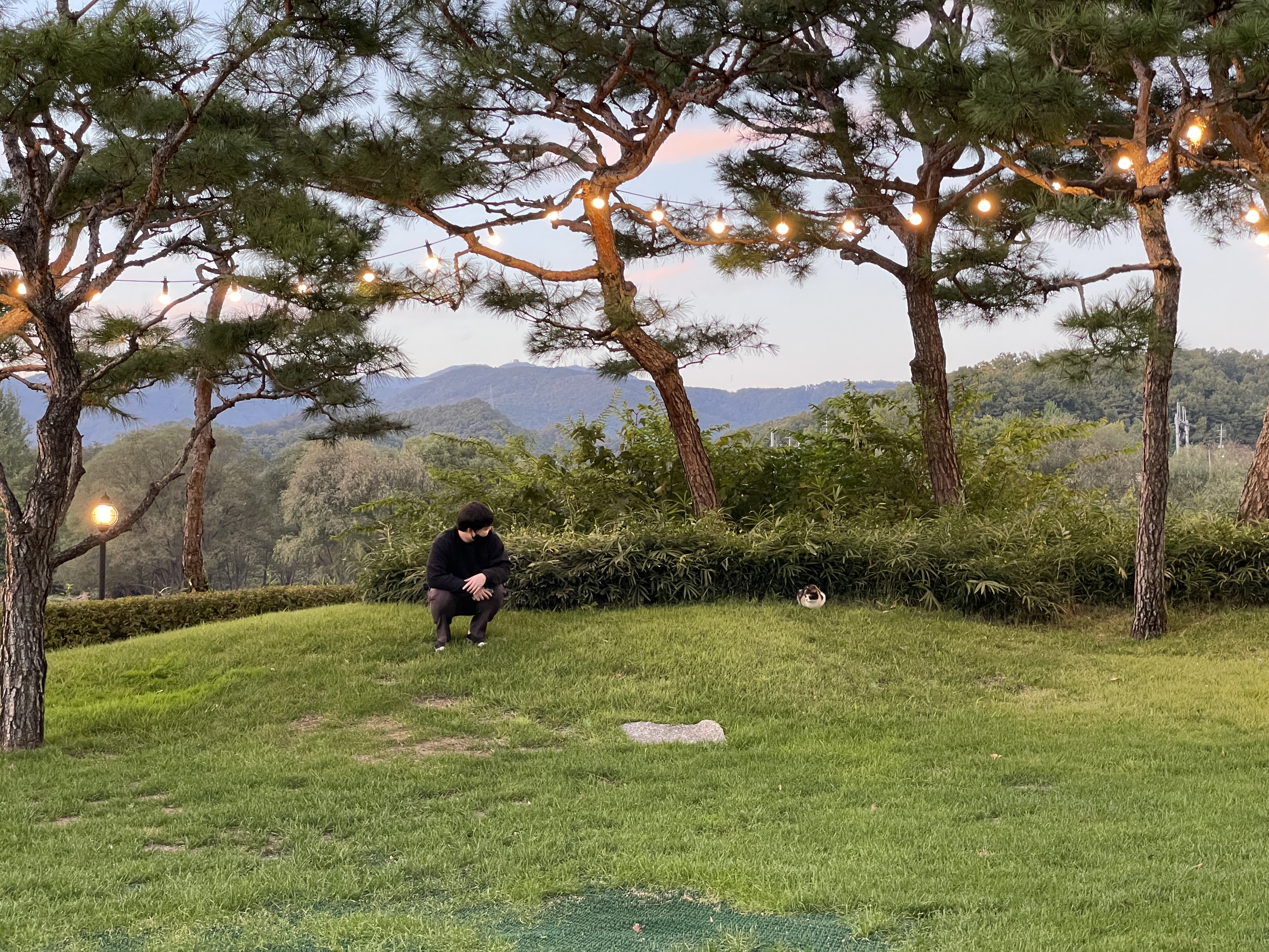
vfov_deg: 28.0
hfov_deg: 36.8
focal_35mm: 52
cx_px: 634
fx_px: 1906
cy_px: 476
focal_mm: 6
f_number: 2
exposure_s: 1/60
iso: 250
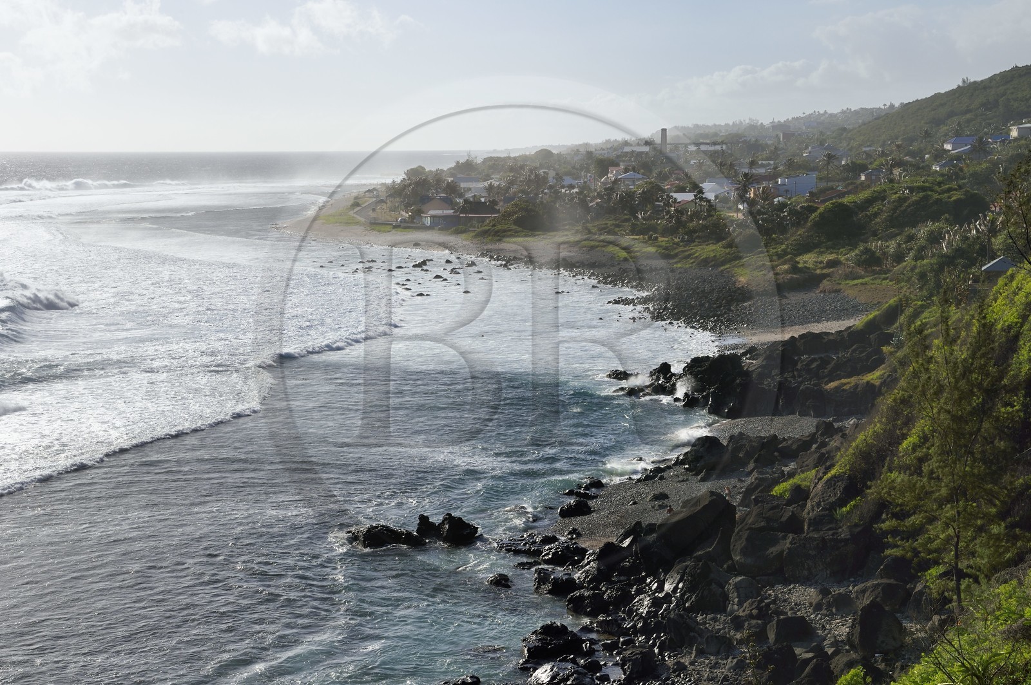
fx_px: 1774
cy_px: 342
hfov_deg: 32.4
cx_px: 516
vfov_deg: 21.9
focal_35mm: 62
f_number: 16
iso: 200
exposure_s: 1/320
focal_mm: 62
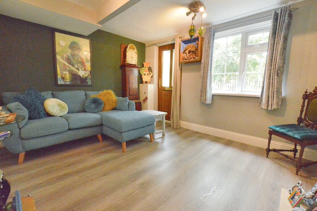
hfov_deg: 100.4
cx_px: 158
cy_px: 106
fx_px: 132
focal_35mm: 15
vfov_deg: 77.2
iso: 6400
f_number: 11
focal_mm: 10
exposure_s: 1/15
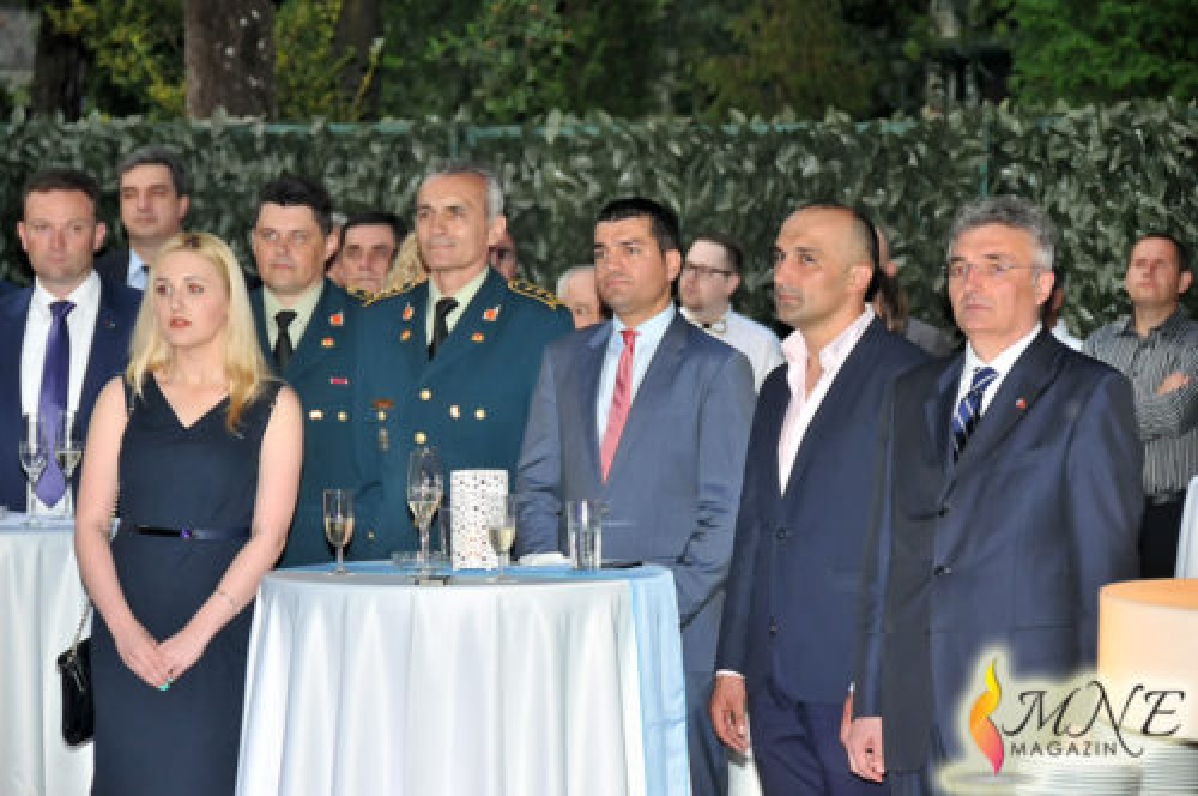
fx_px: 5234
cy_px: 398
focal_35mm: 158
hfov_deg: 13.1
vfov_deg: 8.7
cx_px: 599
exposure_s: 1/250
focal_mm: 105
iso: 800
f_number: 5.3
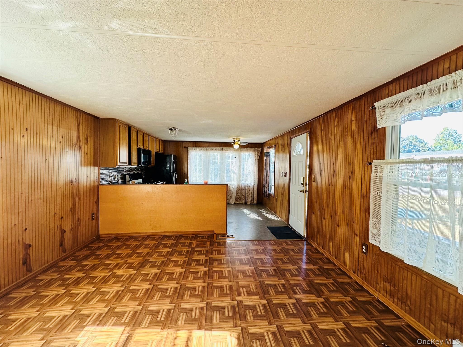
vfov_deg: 85.7
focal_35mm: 14
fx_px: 187
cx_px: 232
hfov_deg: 102.1
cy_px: 174
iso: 100
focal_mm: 2.22
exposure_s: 1/99
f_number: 2.2
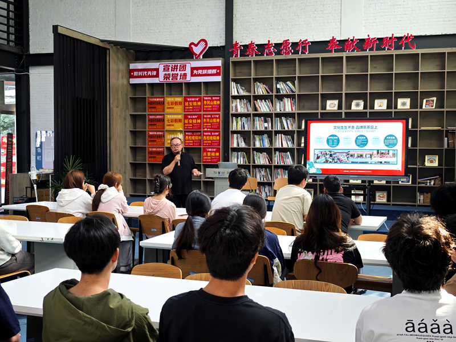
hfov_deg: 41.2
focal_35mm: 46
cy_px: 171
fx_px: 606
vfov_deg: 31.5
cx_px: 228
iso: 160
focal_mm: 8.72
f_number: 1.63
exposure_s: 1/56.4
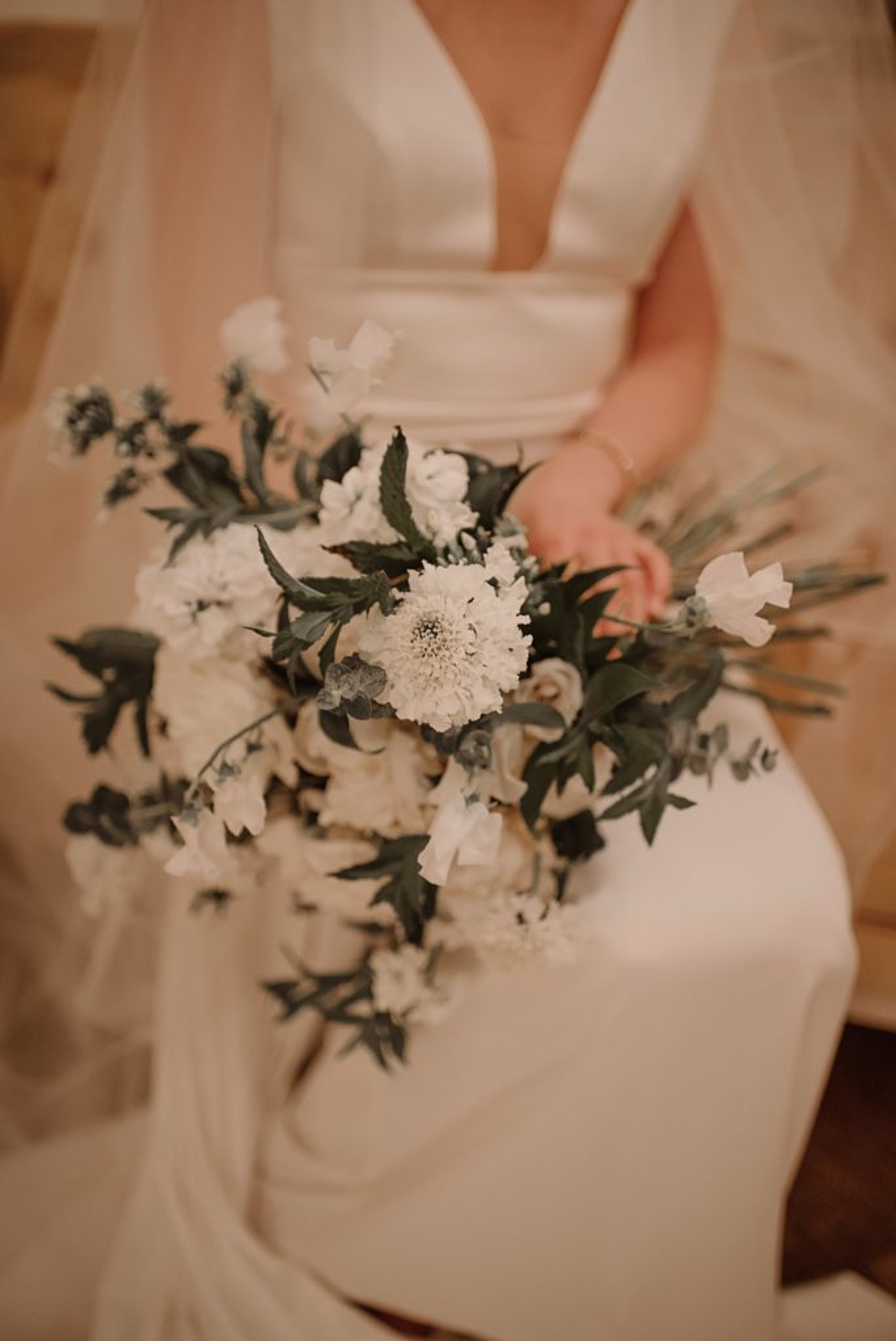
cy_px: 670
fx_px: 1305
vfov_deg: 54.4
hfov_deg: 37.9
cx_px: 448
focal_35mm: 35
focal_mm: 35
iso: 1250
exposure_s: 1/400
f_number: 1.8
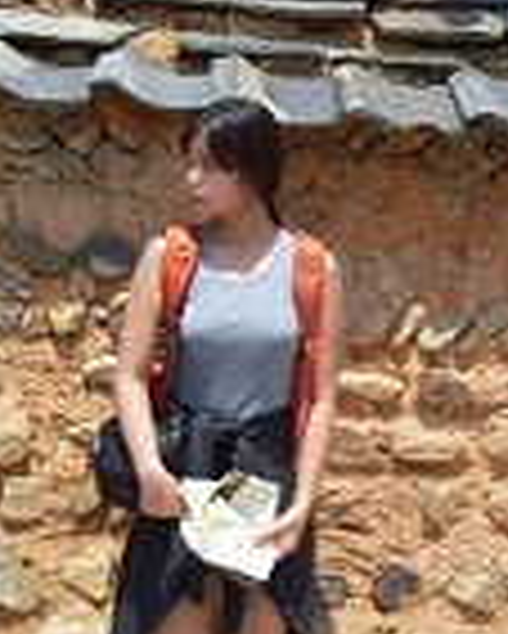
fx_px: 2159
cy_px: 223
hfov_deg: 12.5
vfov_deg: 16.7
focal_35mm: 115
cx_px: 854
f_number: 7
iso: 80
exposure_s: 1/250
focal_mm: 6.3
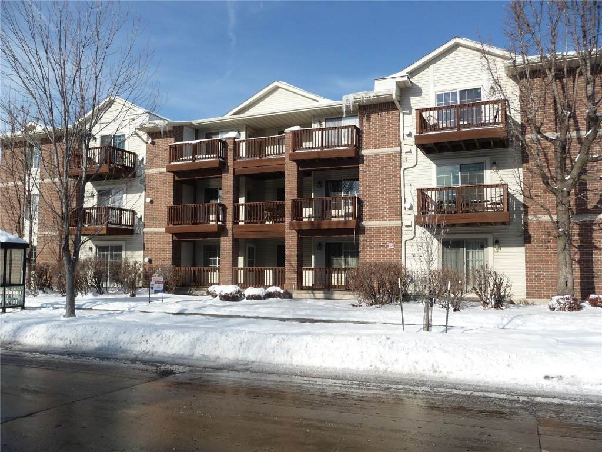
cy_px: 226
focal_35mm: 28
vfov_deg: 49.7
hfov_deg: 63.4
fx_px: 487
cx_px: 301
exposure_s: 1/320
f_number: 8
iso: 100
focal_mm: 4.7
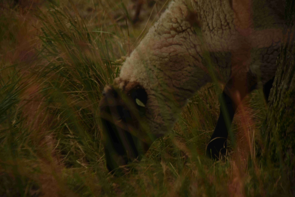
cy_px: 98
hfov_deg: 13.0
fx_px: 1291
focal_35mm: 158
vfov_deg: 8.7
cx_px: 148
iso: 160
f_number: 5.6
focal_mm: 105
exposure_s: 1/125
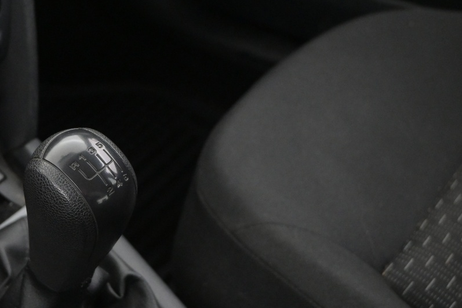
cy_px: 182
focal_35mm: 64
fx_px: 821
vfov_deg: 21.2
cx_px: 85
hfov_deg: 30.6
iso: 2800
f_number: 4
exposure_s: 1/30
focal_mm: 21
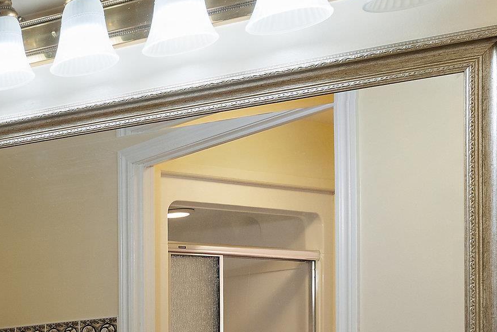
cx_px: -245
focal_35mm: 55
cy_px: 365
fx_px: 759
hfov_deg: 26.5
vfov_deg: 23.1
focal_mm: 16
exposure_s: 1.3
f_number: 9
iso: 250
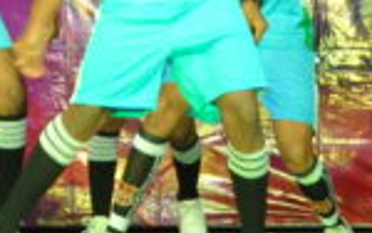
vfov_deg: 3.6
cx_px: -233
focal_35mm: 355
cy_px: -352
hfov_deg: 5.8
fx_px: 3602
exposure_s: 1/125
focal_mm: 34
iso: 800
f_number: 5.6
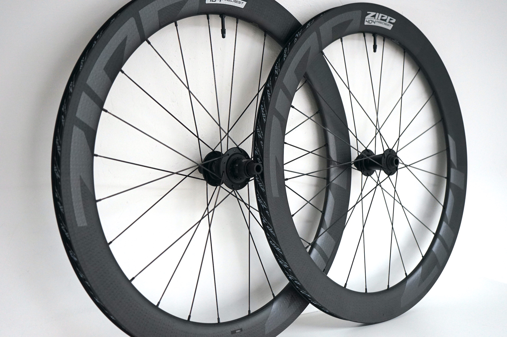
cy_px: 168
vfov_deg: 30.5
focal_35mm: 44
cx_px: 254
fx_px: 619
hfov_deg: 44.5
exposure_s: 1/160
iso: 1600
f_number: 4.5
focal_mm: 44
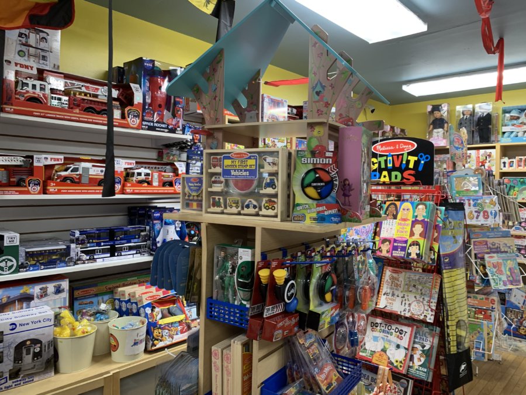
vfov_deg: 53.1
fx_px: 395
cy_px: 198
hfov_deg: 67.3
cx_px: 263
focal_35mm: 26
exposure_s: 1/60
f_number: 1.8
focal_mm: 4.25
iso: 160
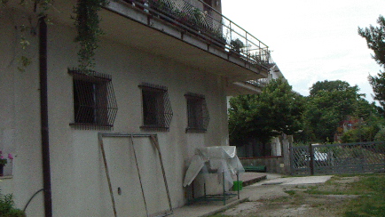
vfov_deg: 19.7
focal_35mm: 61
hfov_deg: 34.3
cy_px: 77
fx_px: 623
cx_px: 211
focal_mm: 5.8
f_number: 4.8
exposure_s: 1/1500
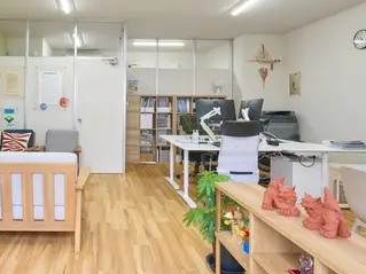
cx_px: 109
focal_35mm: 27
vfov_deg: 50.7
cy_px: 99
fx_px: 285
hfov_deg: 62.9
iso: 160
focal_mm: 14
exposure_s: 1/3
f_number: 13
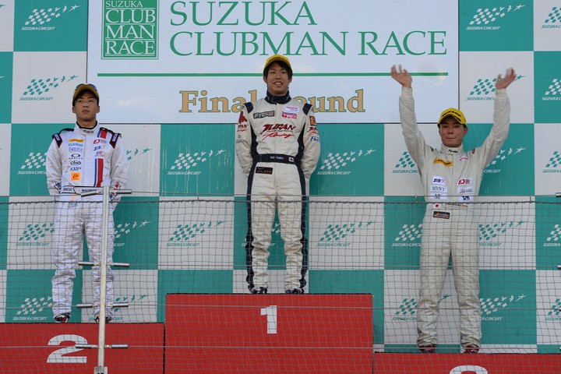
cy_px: 187
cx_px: 280
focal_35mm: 180
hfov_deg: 11.4
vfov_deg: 7.6
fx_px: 2805
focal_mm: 180
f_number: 8
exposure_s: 1/90
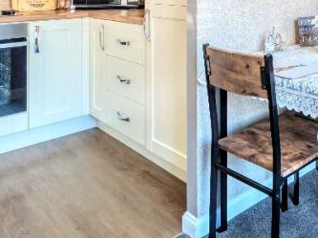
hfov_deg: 40.6
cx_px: 349
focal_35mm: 37
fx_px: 340
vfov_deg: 33.4
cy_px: -26
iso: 59
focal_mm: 2.02
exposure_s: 1/25
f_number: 1.7
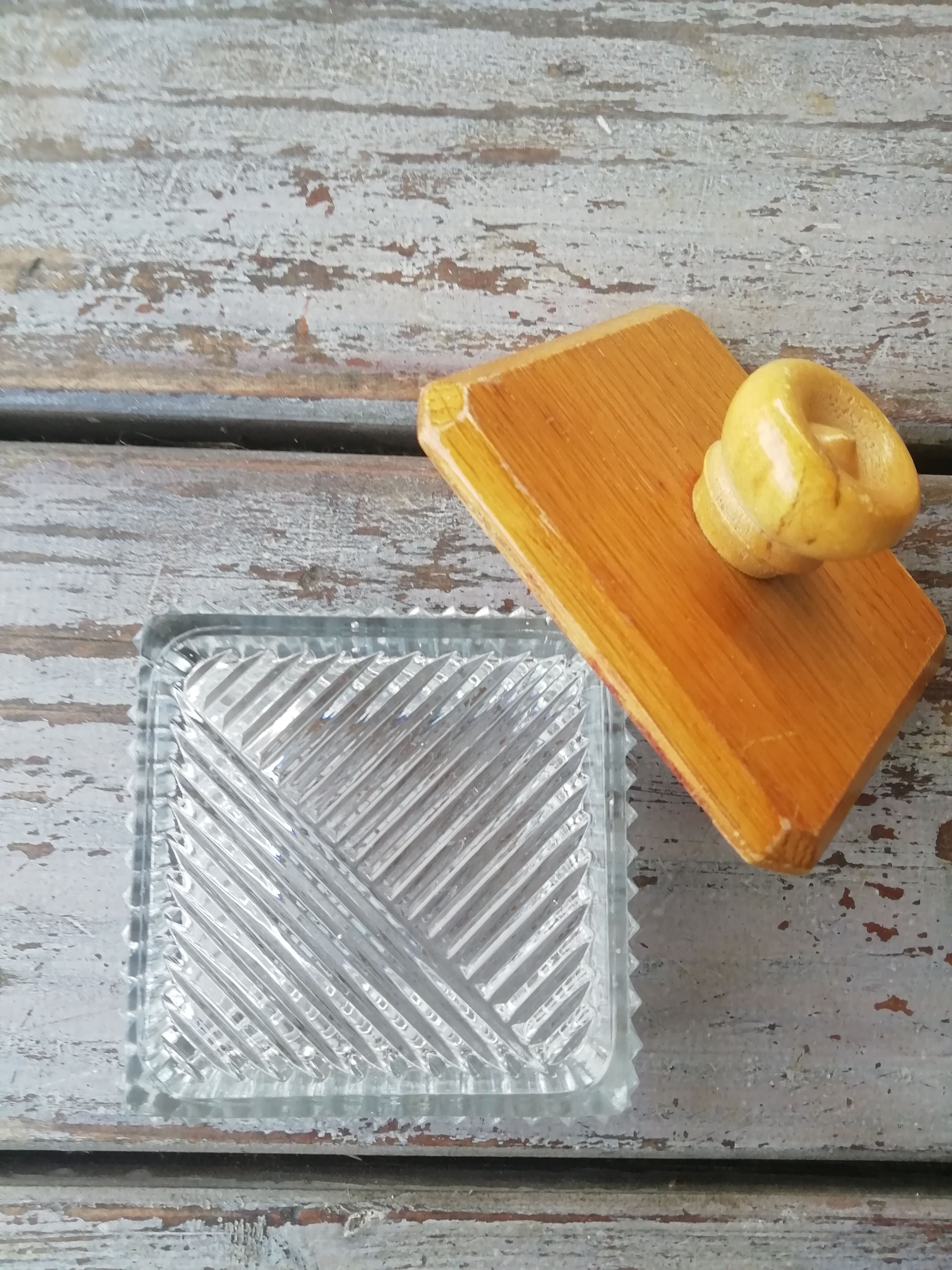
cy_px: 635
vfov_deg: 67.3
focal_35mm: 26
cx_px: 476
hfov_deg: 53.1
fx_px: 953
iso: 100
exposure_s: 1/50
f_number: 2.2
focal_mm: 3.21
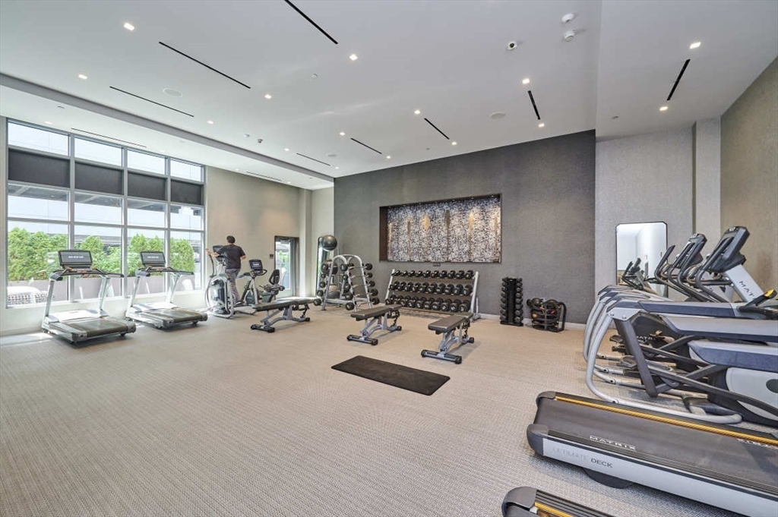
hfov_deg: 104.3
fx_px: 302
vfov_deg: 81.1
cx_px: 389
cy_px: 258
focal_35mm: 14
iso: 800
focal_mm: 14
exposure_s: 1/80
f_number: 5.6
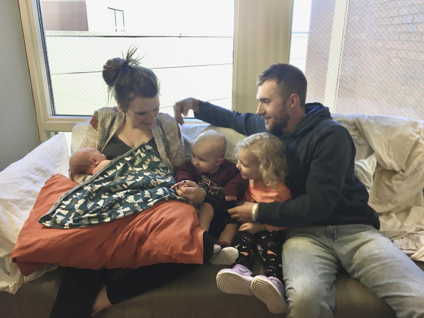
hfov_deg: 61.7
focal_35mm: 29
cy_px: 159
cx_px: 212
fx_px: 355
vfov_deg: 48.2
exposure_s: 1/30
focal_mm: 4.15
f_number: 2.2
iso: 50
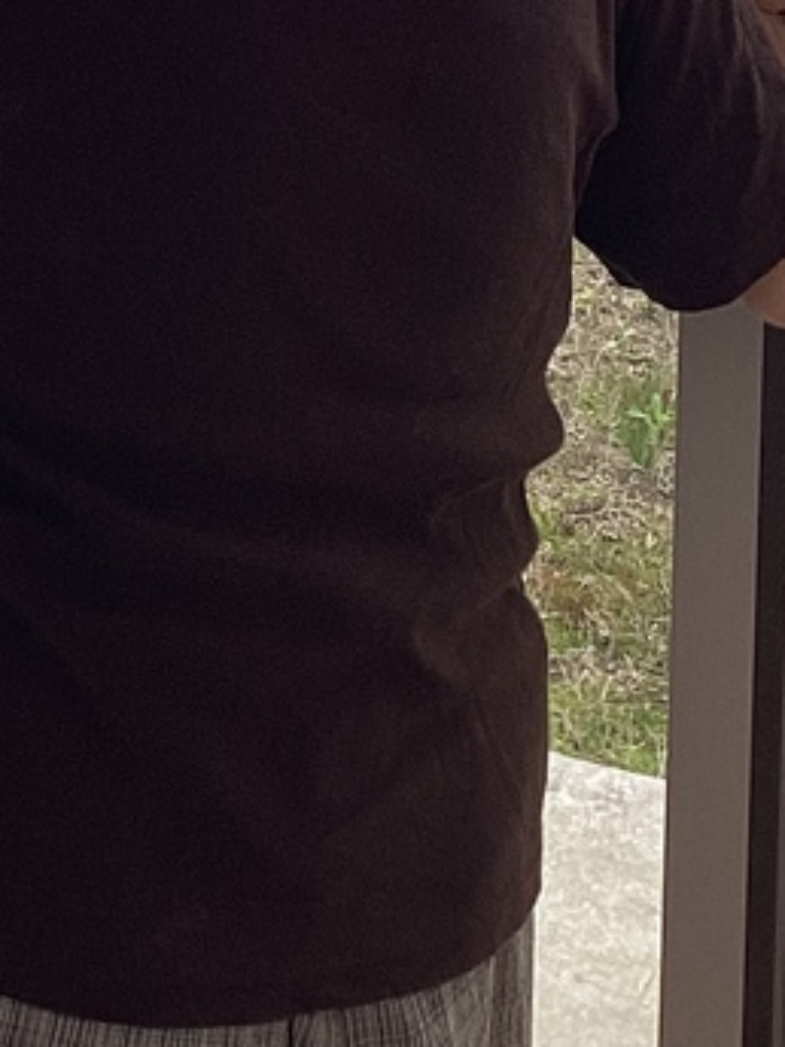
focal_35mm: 120
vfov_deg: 14.4
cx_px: -76
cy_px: -866
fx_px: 3628
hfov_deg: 12.1
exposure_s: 1/165
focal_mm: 3.3
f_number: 2.4
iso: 25
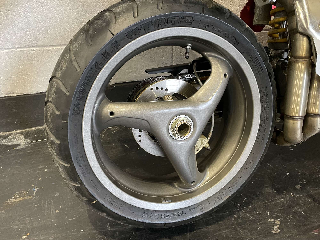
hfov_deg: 67.3
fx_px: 240
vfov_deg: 53.1
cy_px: 120
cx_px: 160
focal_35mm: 26
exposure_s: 1/50
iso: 500
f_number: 1.6
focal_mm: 4.2
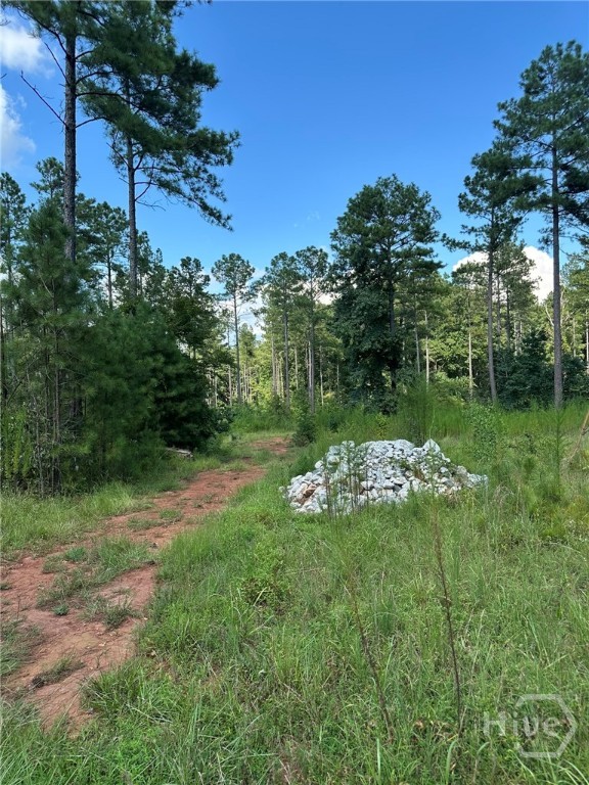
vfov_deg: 71.6
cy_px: 392
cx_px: 294
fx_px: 544
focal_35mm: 24
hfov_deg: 56.8
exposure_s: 1/1562
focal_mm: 6.86
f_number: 1.78
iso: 80
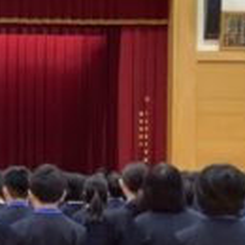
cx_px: -81
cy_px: 136
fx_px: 1009
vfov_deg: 13.8
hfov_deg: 13.3
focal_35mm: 126
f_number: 2.4
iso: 125
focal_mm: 3.3
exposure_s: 1/50
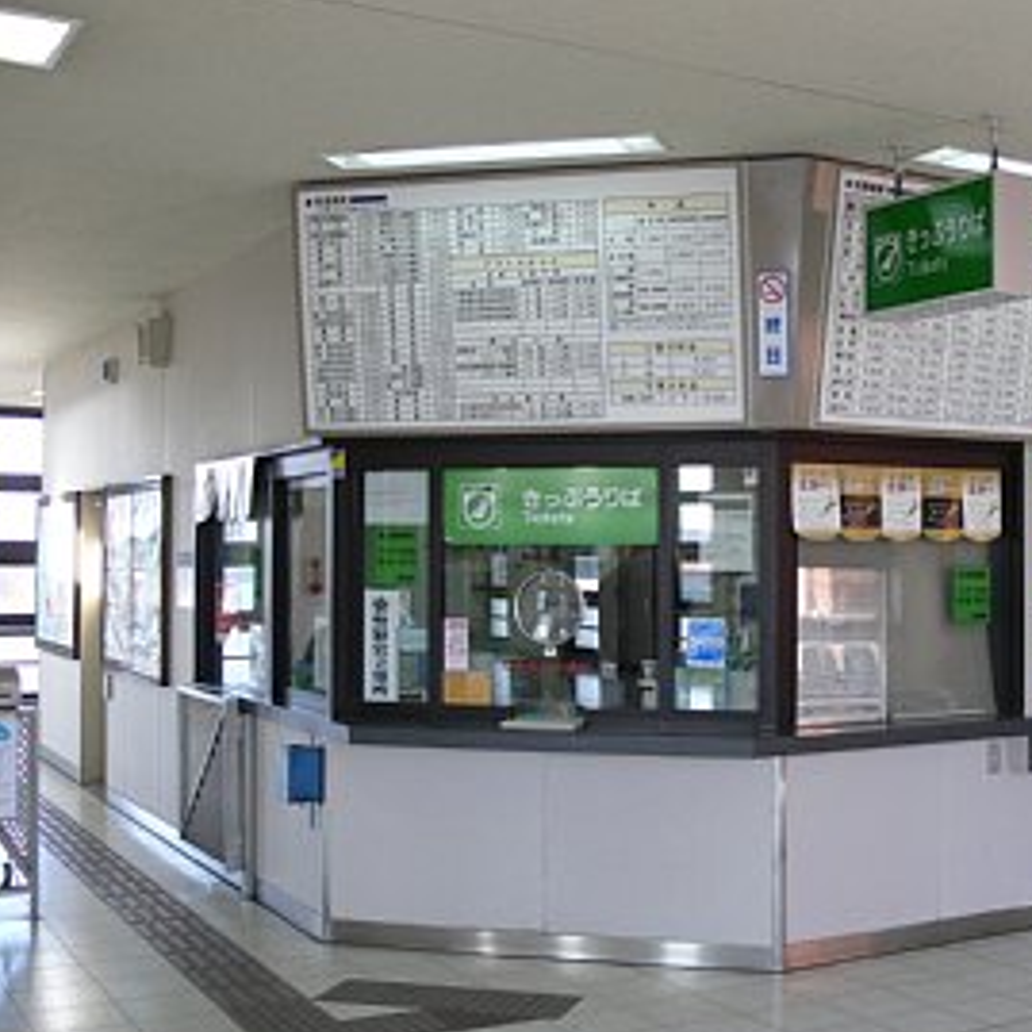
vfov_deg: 36.8
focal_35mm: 46
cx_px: 752
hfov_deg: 36.1
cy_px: 499
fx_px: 1552
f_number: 2.8
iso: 80
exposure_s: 1/50
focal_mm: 7.4
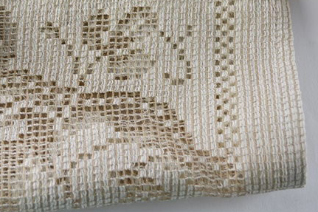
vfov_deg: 19.1
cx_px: 114
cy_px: 67
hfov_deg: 28.3
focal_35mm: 71
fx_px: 627
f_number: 5.6
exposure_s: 1/125
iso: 280
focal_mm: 34
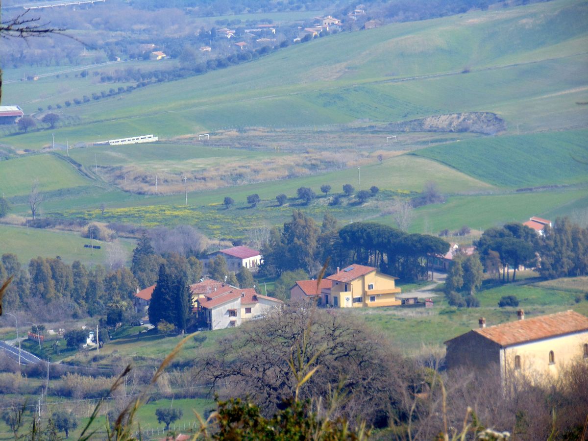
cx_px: 294
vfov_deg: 4.8
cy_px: 220
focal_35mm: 307
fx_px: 5215
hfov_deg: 6.5
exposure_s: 1/500
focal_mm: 55.1
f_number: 4.2
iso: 80
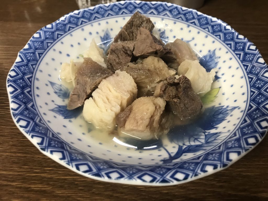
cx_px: 134
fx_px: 217
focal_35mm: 28
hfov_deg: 63.4
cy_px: 100
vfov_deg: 49.7
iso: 40
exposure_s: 1/17
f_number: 1.8
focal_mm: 3.99
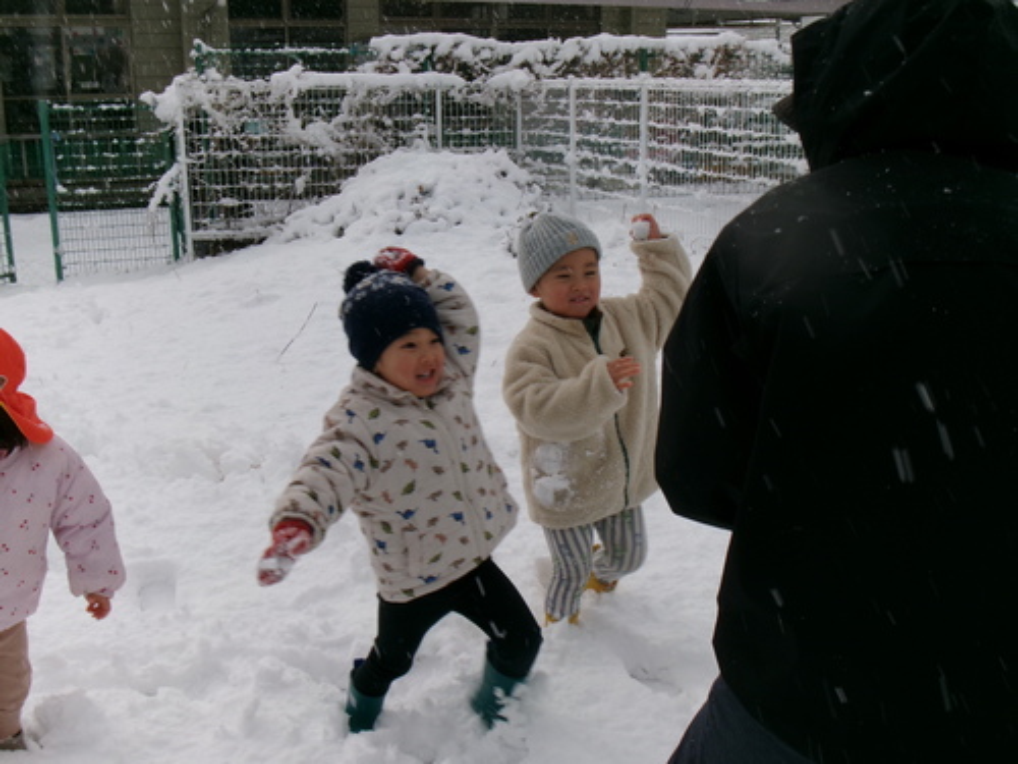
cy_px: 382
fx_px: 1265
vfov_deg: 33.6
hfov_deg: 43.9
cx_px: 509
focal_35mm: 43
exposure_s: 1/180
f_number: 12.5
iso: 100
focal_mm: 7.8
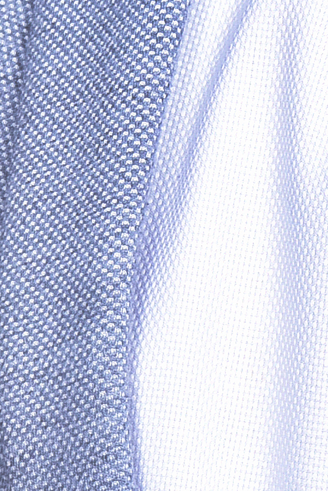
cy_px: -561
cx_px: 728
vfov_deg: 3.3
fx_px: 8477
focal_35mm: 621
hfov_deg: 2.2
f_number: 16
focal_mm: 100
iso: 160
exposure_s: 1/125
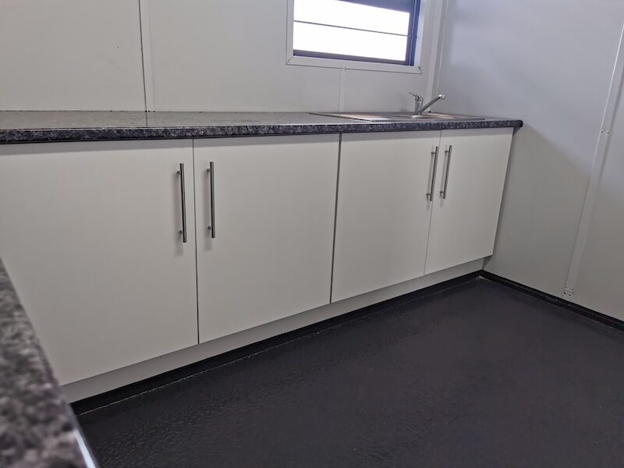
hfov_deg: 65.3
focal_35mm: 27
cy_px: 234
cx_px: 312
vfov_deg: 51.4
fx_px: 487
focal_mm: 5.56
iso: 80
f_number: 1.6
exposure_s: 1/100
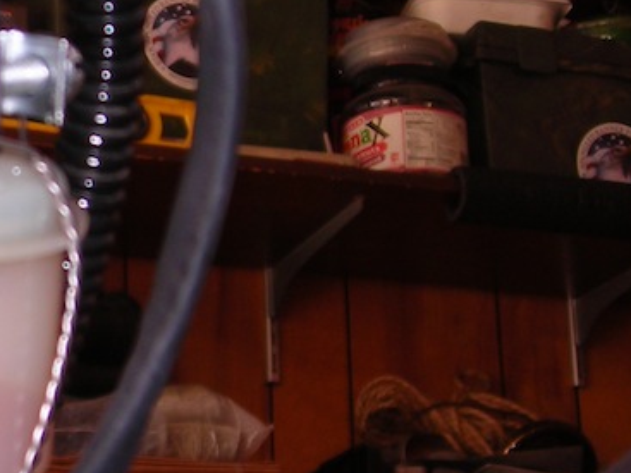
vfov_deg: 14.0
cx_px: -124
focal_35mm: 106
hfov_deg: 17.7
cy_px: 230
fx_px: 1932
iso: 50
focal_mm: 6.3
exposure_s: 1/60.1
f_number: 3.2
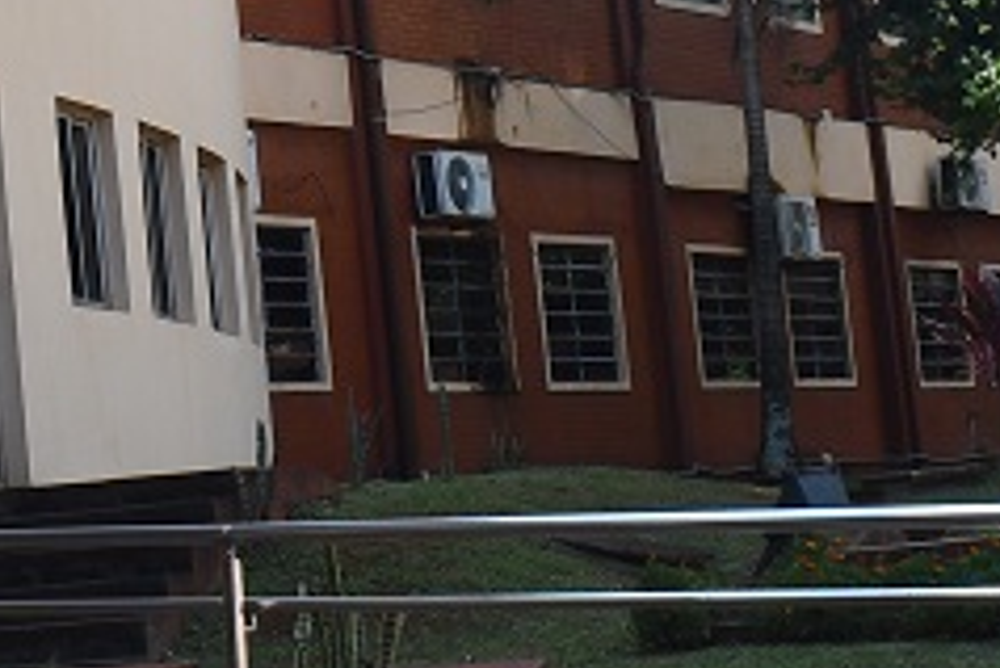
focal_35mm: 136
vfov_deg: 10.0
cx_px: -206
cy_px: -92
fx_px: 3780
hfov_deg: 14.6
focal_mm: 18
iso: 200
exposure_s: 1/250
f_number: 7.1
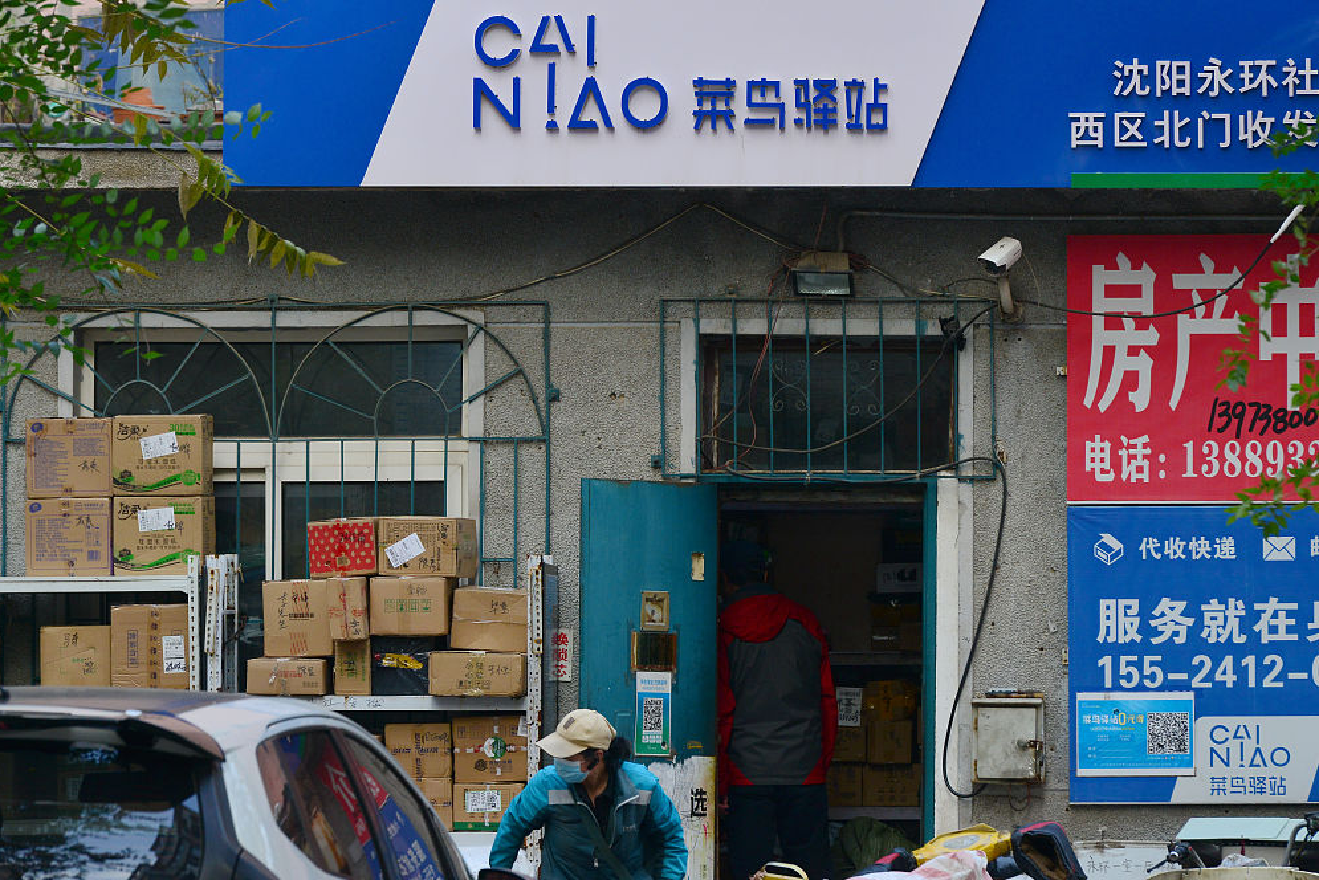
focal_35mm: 217
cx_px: 693
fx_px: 7952
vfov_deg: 6.3
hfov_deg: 9.5
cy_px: 393
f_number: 7.1
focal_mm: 180
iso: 500
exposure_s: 1/320
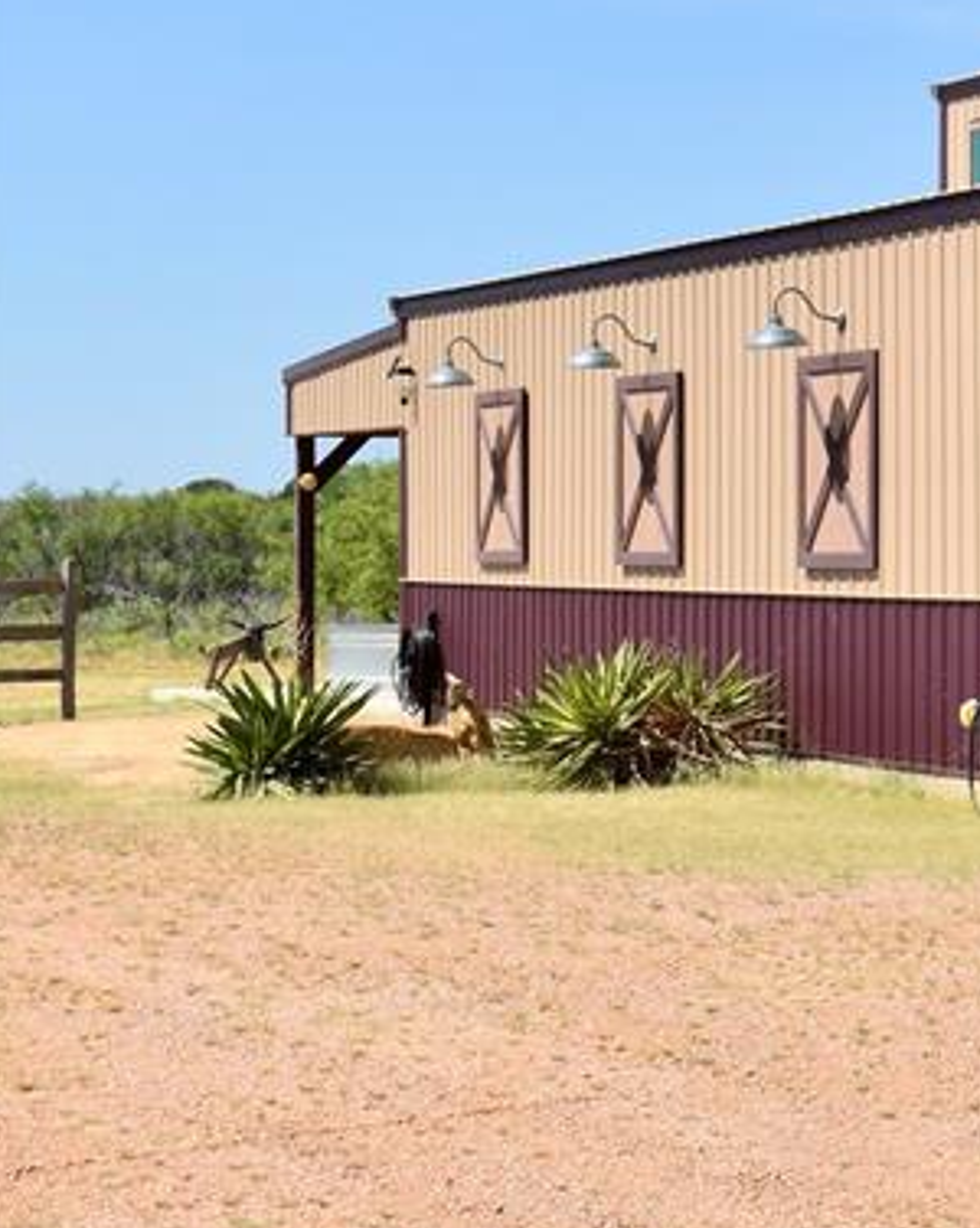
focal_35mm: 111
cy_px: 294
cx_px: 1653
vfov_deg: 17.2
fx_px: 4041
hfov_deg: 12.8
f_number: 8
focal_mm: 29
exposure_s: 1/250
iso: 100
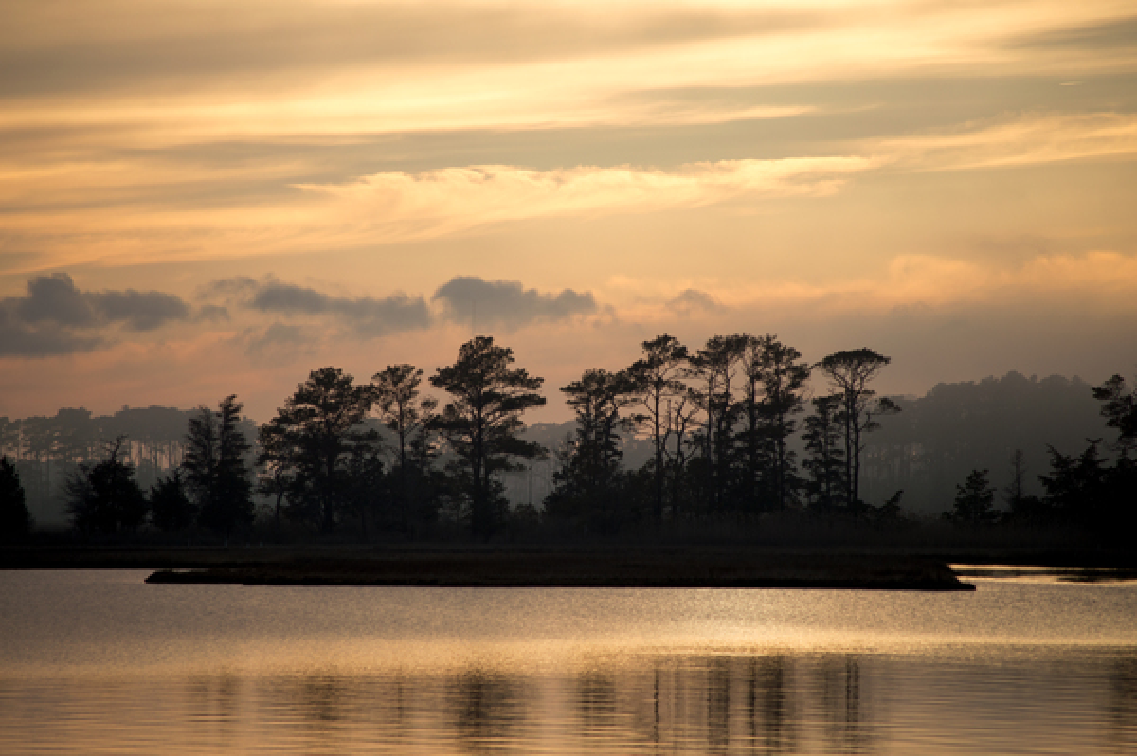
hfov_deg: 8.6
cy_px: 378
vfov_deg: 5.7
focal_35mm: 240
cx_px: 568
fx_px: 7574
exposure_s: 1/640
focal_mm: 160
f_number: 5.3
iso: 100
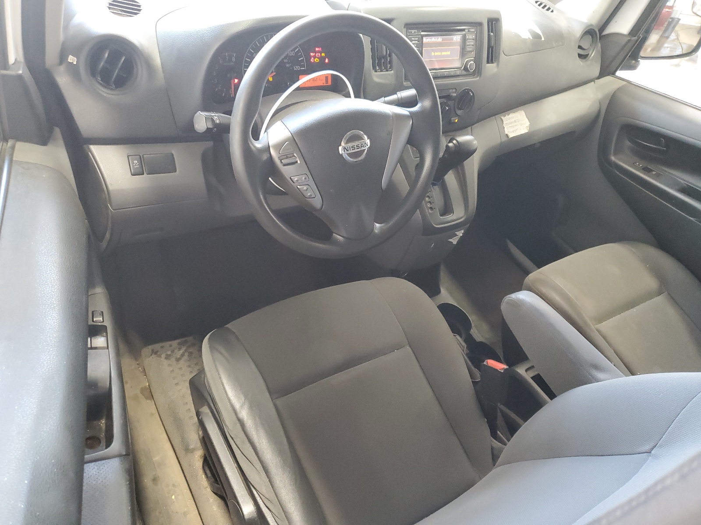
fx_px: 527
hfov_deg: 67.3
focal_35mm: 26
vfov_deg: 53.1
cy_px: 262
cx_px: 350
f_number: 1.5
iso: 340
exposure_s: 1/60.2
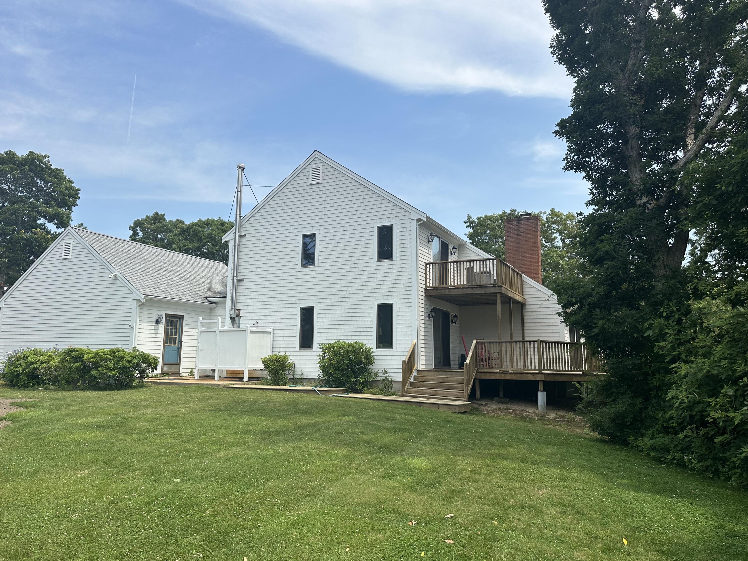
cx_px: 368
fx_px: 540
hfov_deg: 69.4
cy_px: 281
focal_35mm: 25
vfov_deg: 54.9
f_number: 1.78
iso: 80
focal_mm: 6.86
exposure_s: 1/4016
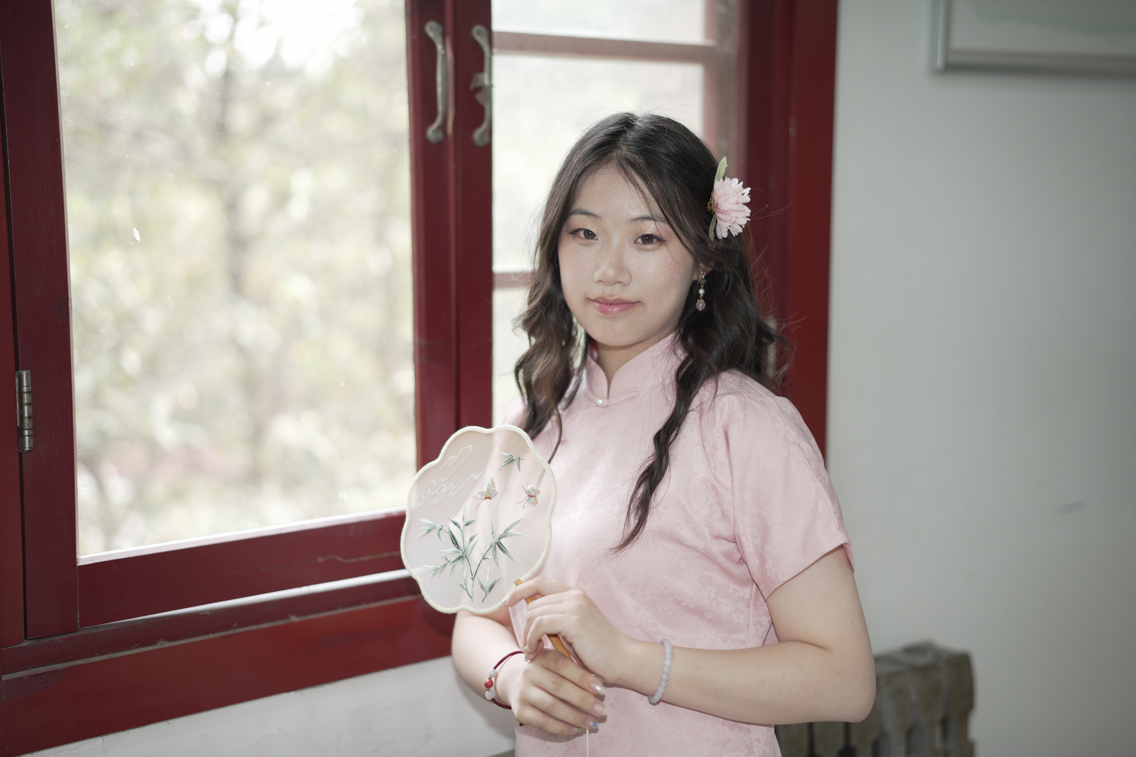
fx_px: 1578
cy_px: 378
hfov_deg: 39.6
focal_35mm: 50
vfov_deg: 27.0
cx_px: 568
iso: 200
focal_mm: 50
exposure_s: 1/250
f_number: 1.4
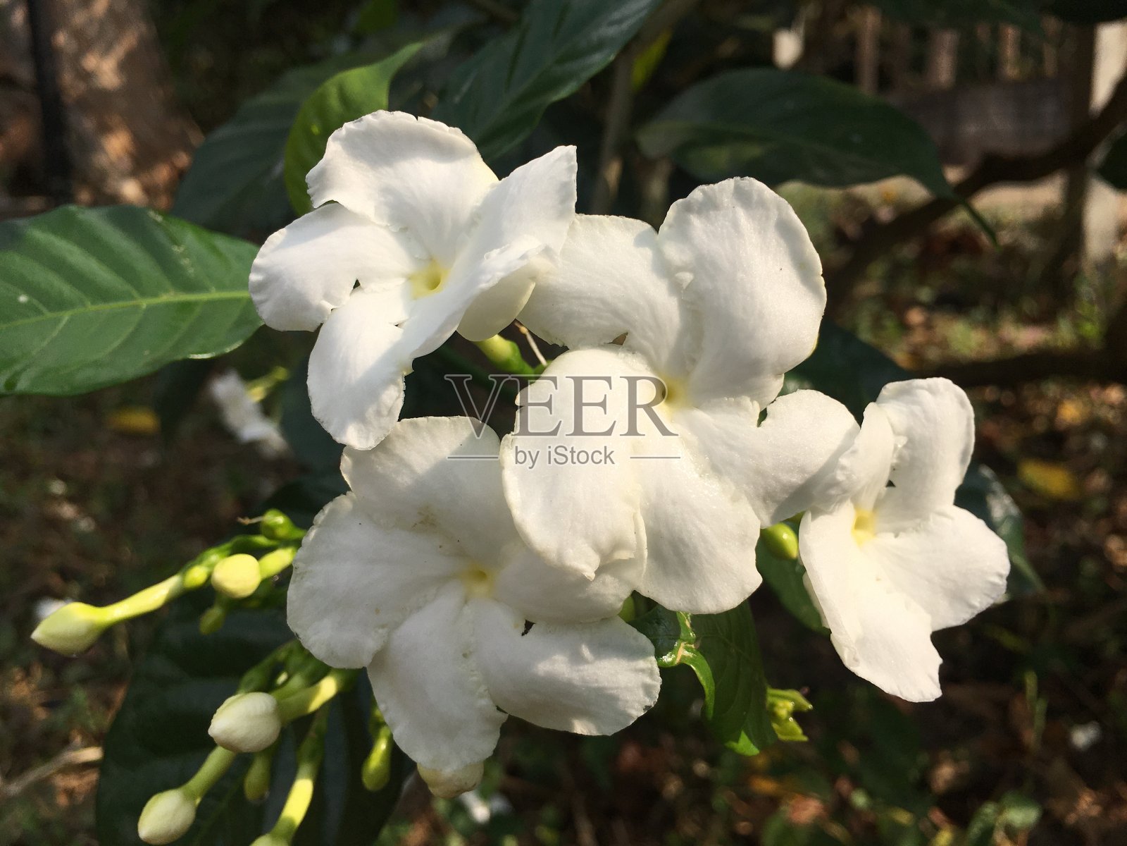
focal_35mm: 29
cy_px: 423
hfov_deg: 61.7
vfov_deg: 48.2
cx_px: 564
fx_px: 944
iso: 25
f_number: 2.2
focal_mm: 4.15
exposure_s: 1/1637
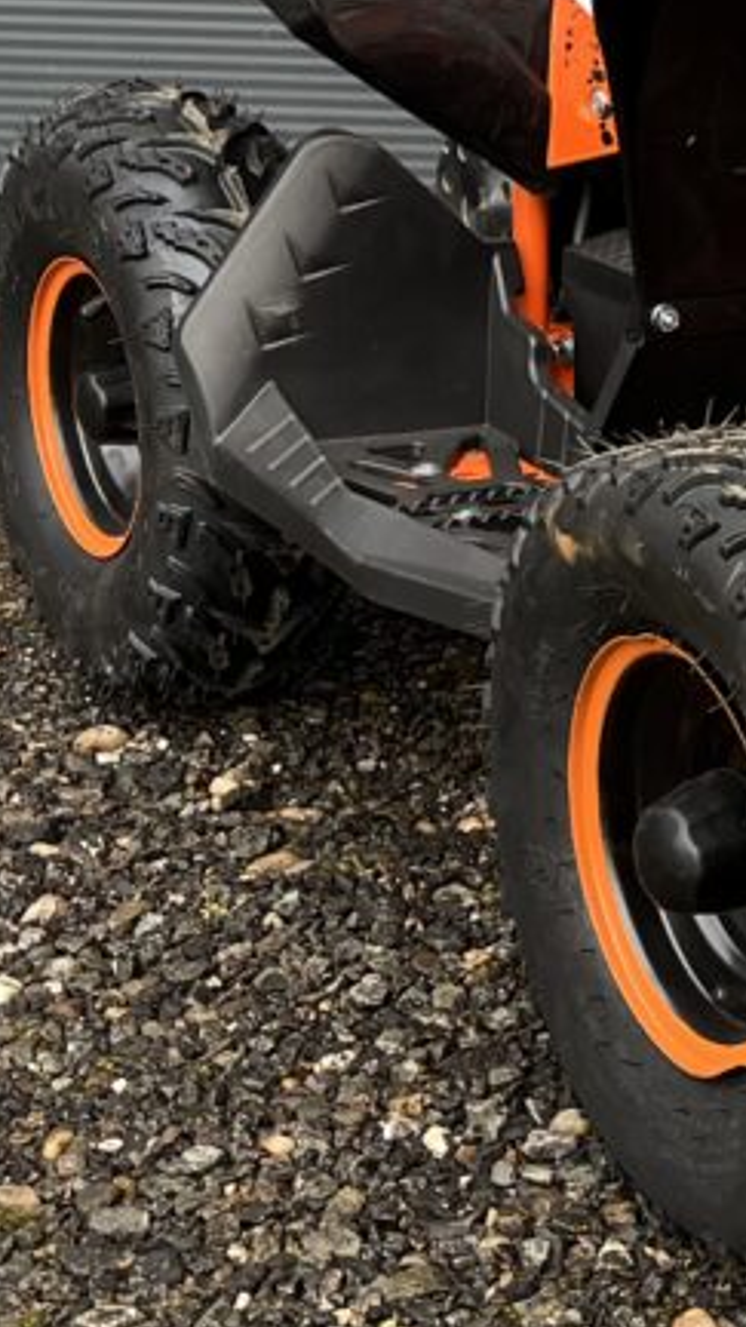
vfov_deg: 24.6
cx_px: 1065
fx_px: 2954
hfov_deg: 13.7
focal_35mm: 84
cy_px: 129
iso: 80
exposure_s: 1/121
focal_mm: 5.1
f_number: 1.6
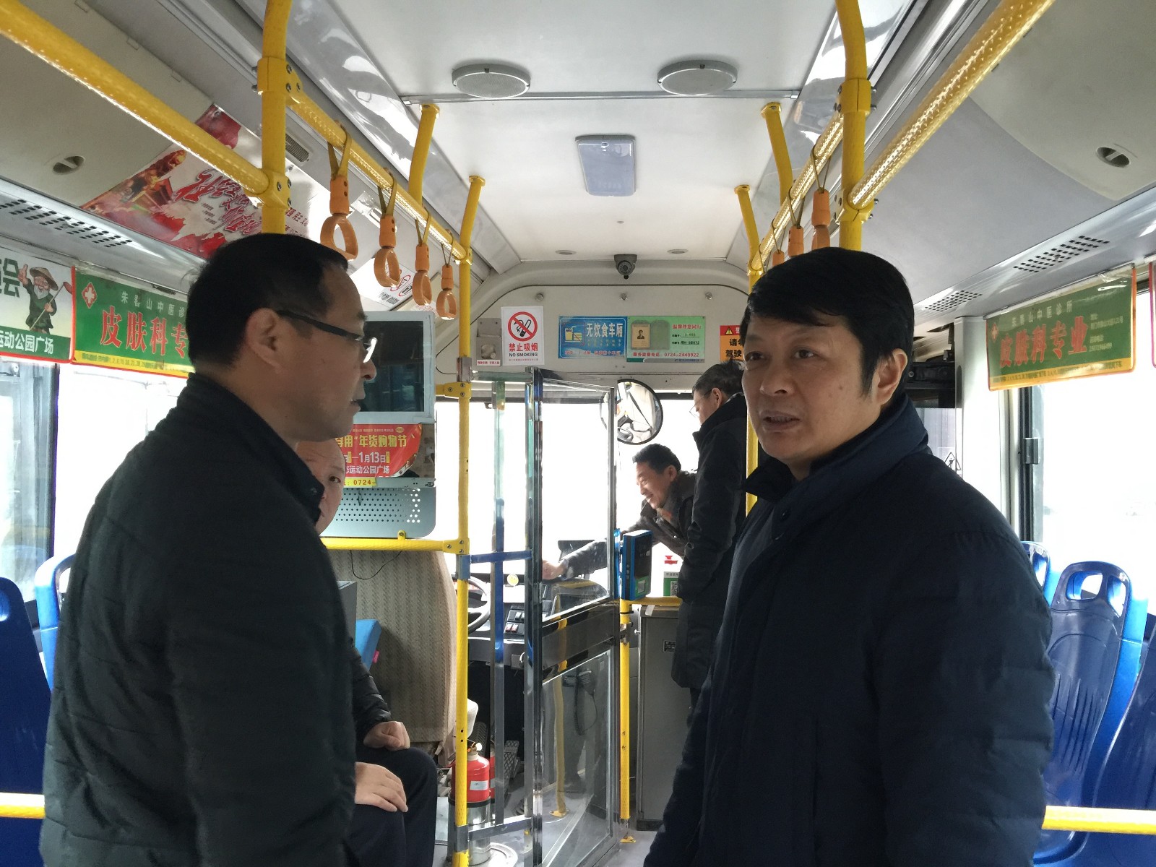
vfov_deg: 48.2
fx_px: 968
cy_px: 434
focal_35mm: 29
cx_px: 578
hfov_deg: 61.7
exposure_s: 1/17
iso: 100
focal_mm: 4.15
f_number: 2.2
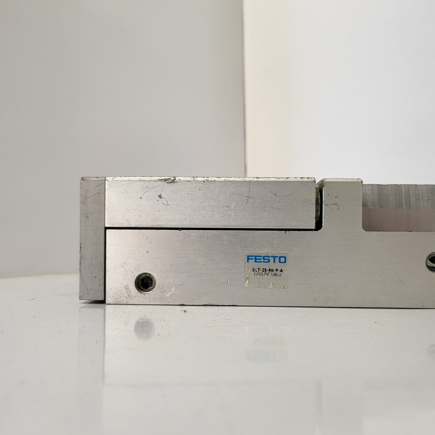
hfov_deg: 52.5
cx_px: 234
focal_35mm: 31
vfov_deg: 52.5
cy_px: 238
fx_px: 441
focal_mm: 5
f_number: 1.8
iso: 40
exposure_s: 1/148
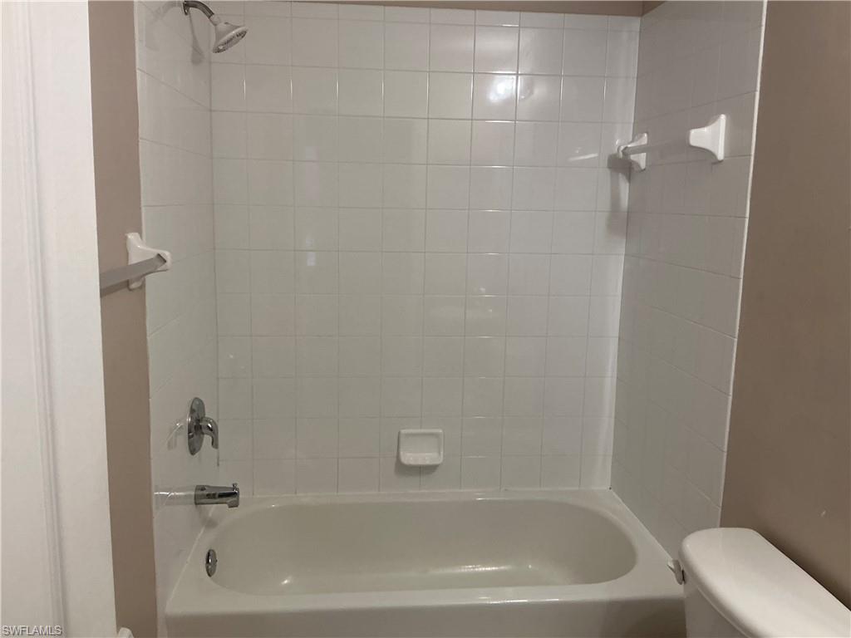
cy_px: 319
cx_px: 426
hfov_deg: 63.4
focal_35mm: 28
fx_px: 688
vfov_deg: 49.7
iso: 50
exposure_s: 1/60
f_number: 1.8
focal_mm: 3
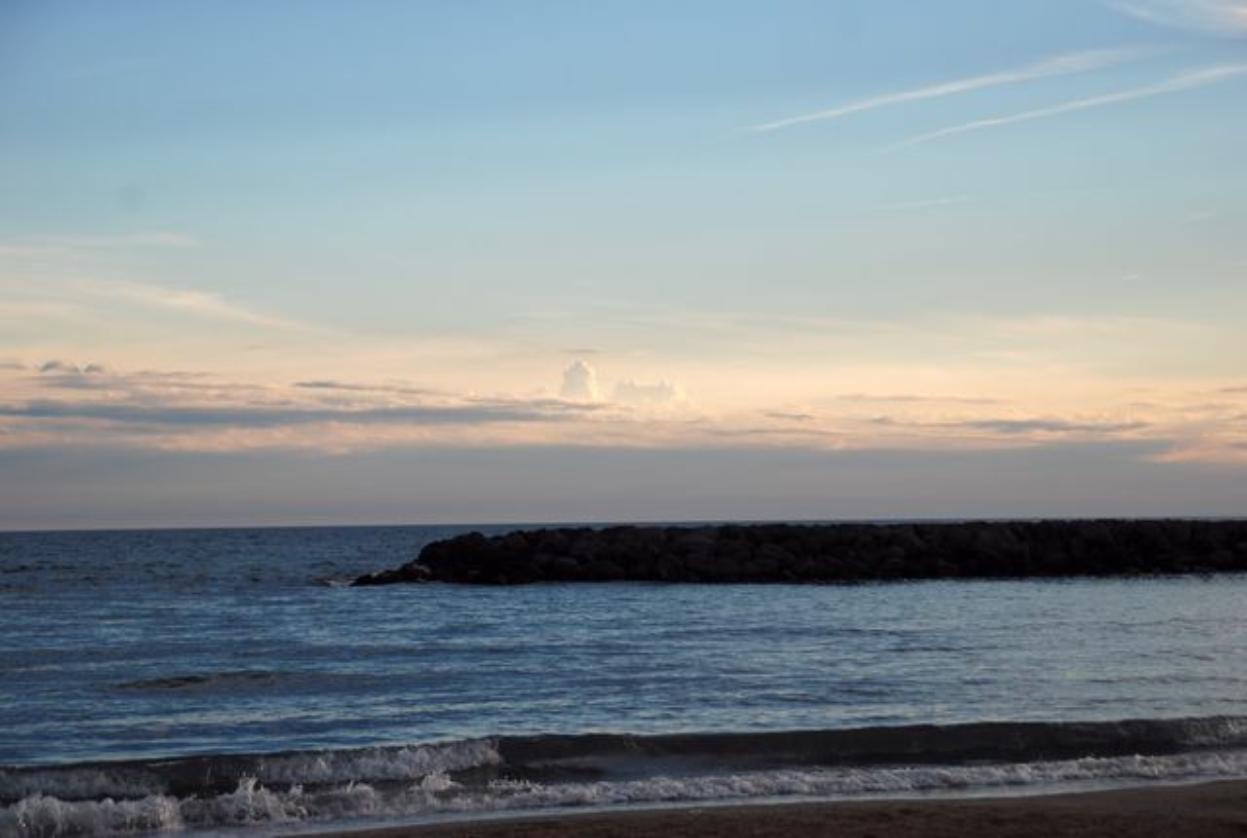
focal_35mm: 108
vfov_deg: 12.7
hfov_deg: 18.9
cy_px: 419
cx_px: 624
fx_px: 3750
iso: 160
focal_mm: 72
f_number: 5.6
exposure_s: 1/500
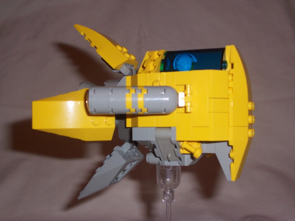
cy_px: 110
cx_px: 148
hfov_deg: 36.2
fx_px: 452
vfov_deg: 27.5
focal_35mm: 53
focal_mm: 8.6
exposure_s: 1/60
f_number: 3.4
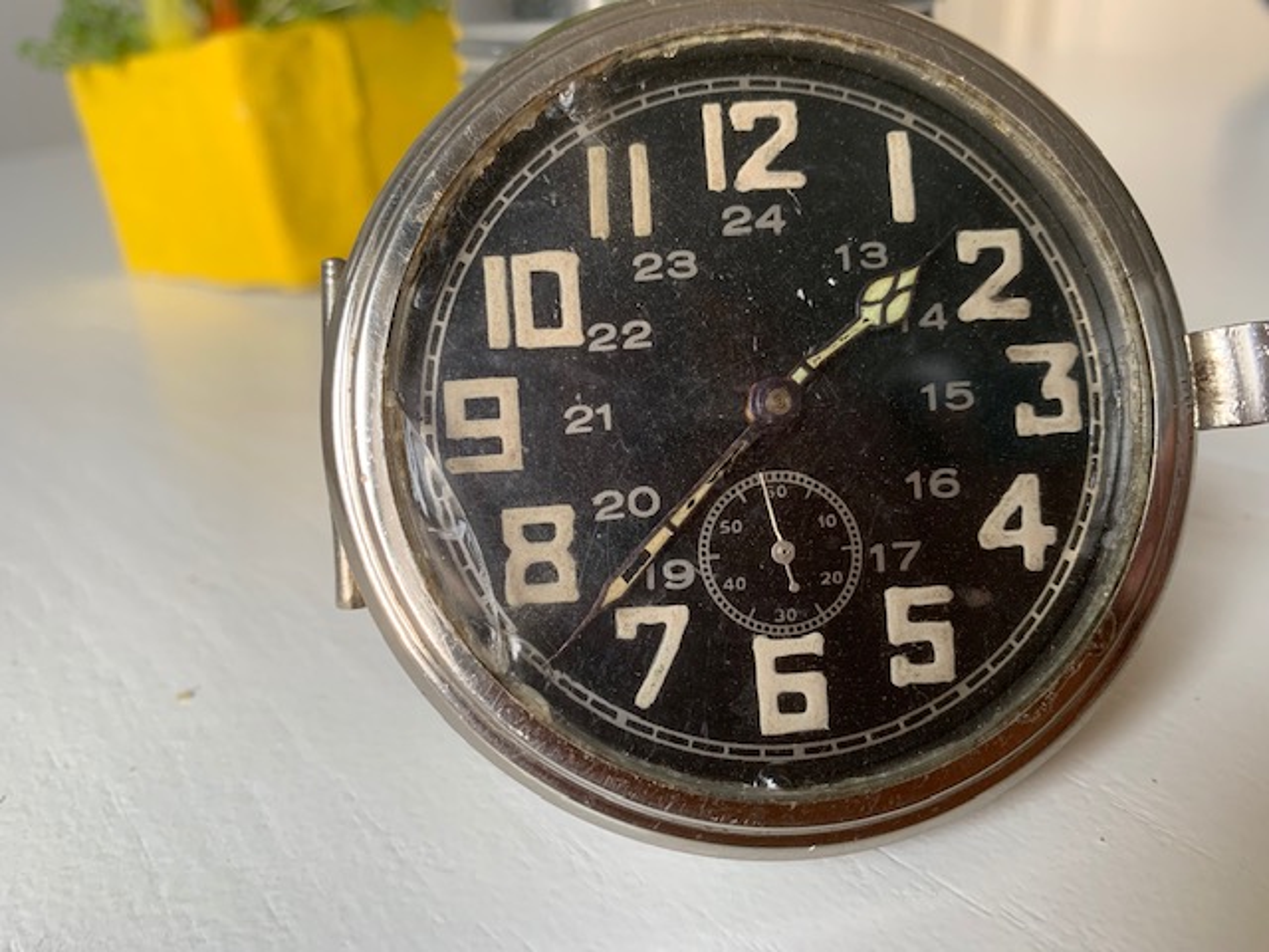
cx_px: 634
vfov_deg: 53.1
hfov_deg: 67.3
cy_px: 476
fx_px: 953
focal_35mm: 26
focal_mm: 4.25
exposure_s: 1/82
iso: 100
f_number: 1.8
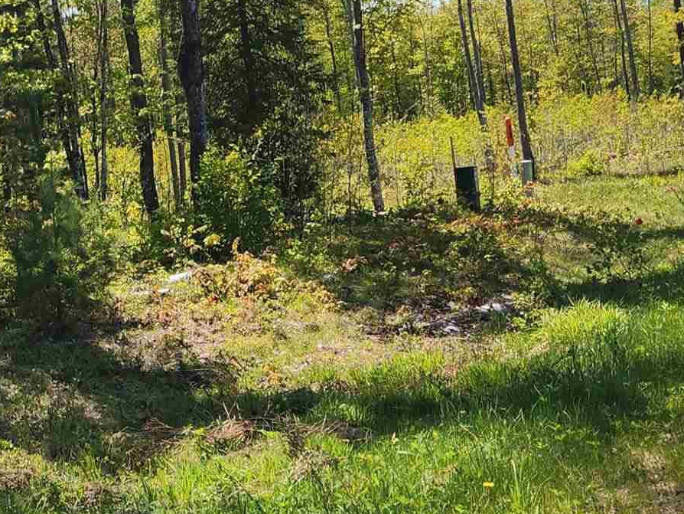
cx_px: -81
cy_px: 211
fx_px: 1561
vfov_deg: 18.7
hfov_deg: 23.1
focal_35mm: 79
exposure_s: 1/976
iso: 20
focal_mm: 5.4
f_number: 1.8
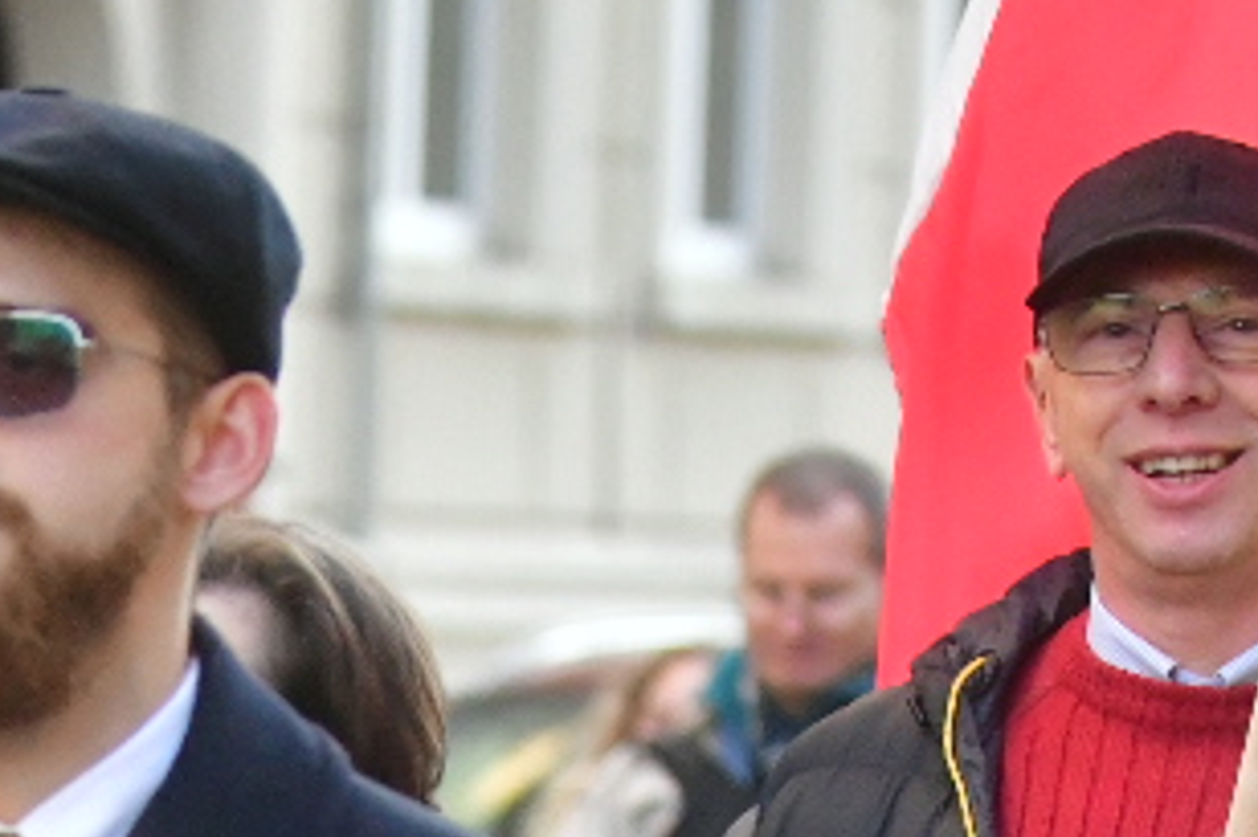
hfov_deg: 5.6
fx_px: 12852
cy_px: 1833
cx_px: 159
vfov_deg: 3.7
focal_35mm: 368
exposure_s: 1/3200
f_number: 2.8
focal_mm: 70
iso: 3200
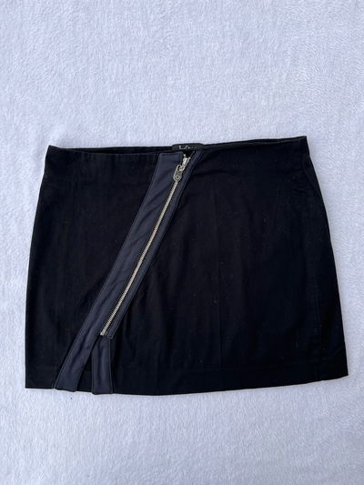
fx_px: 364
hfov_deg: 53.1
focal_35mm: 26
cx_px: 182
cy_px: 242
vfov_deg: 67.3
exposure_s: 1/688
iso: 50
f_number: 1.6
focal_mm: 5.1
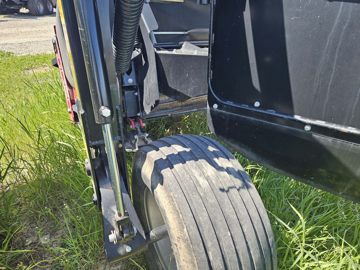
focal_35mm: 23
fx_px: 239
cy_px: 135
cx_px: 180
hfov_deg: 73.9
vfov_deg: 58.9
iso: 25
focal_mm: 5.4
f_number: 1.8
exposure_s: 1/273
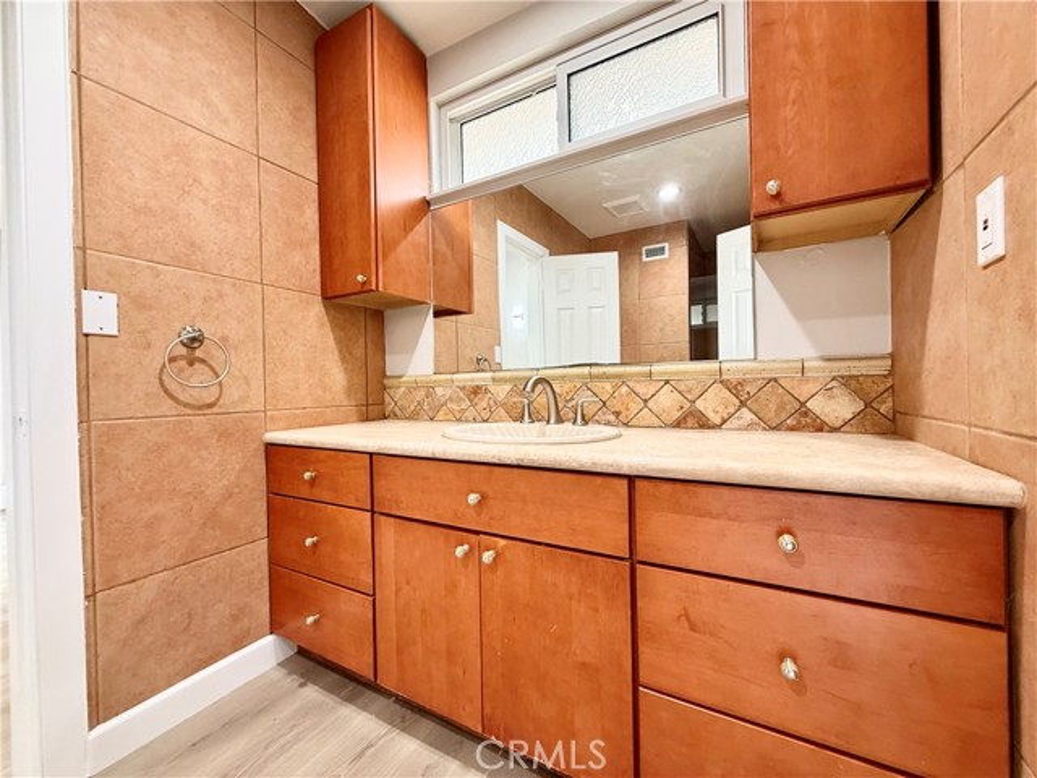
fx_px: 419
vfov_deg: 85.7
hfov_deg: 102.1
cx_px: 518
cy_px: 389
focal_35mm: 14
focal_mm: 2.22
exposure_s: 1/60
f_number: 2.2
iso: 200
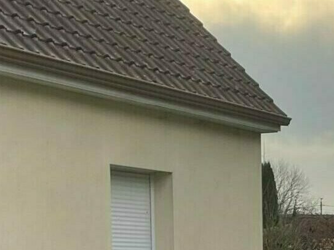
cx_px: 430
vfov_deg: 14.6
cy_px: 413
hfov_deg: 19.7
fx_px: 887
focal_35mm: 92
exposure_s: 1/264
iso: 32
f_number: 1.6
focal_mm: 4.2
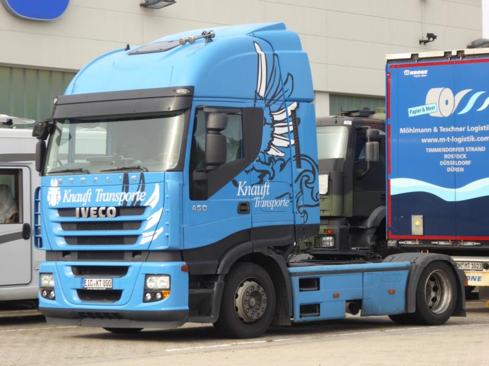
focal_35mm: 138
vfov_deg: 10.7
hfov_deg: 14.3
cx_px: 244
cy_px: 183
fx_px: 1949
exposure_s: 1/125
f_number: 5.2
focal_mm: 22.3
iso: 100
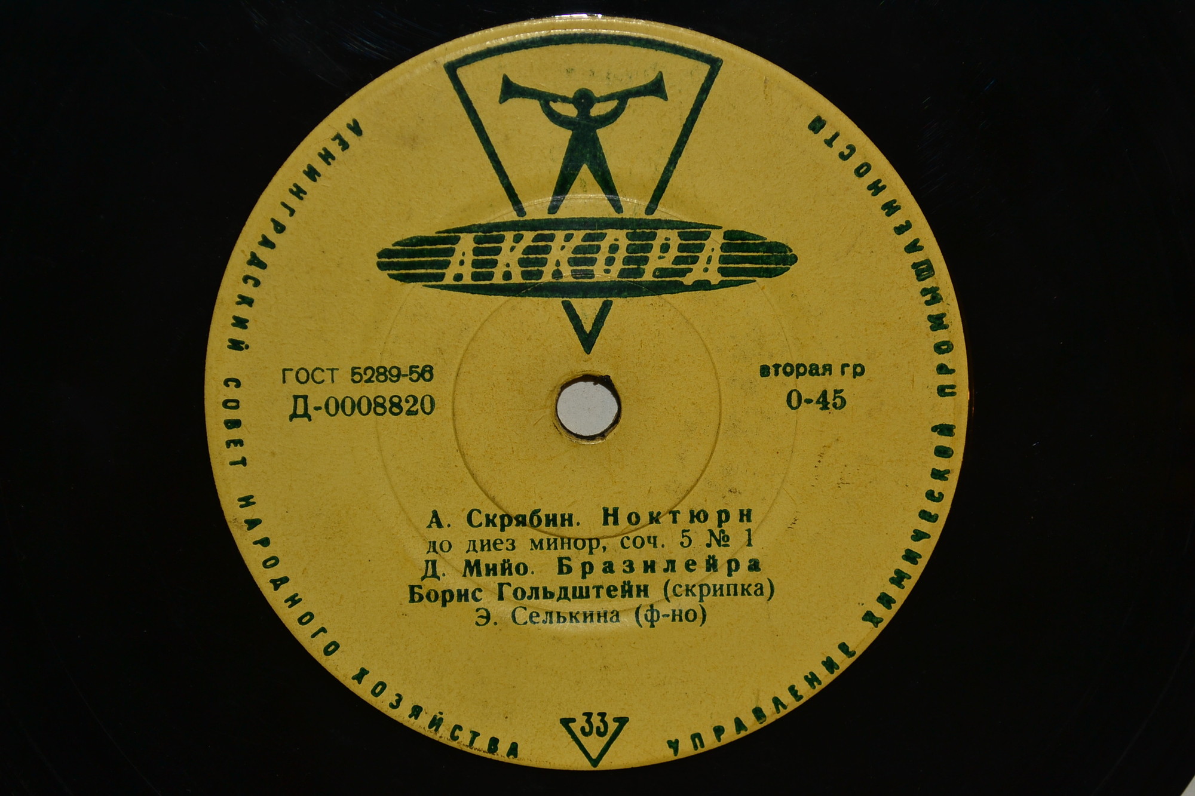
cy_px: 398
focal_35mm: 82
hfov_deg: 24.6
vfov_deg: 16.6
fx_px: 2738
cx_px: 598
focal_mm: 55
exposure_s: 1/60
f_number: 5.6
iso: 100
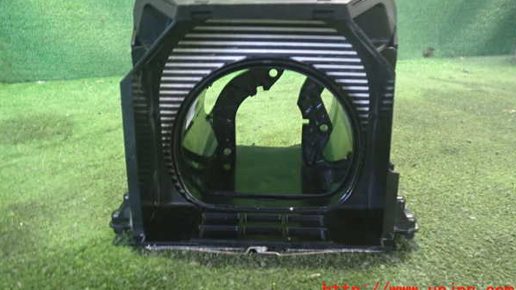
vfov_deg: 35.4
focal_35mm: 33
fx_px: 451
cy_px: 107
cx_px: 258
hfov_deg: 59.5
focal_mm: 5.4
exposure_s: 1/15
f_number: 2.3
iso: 800
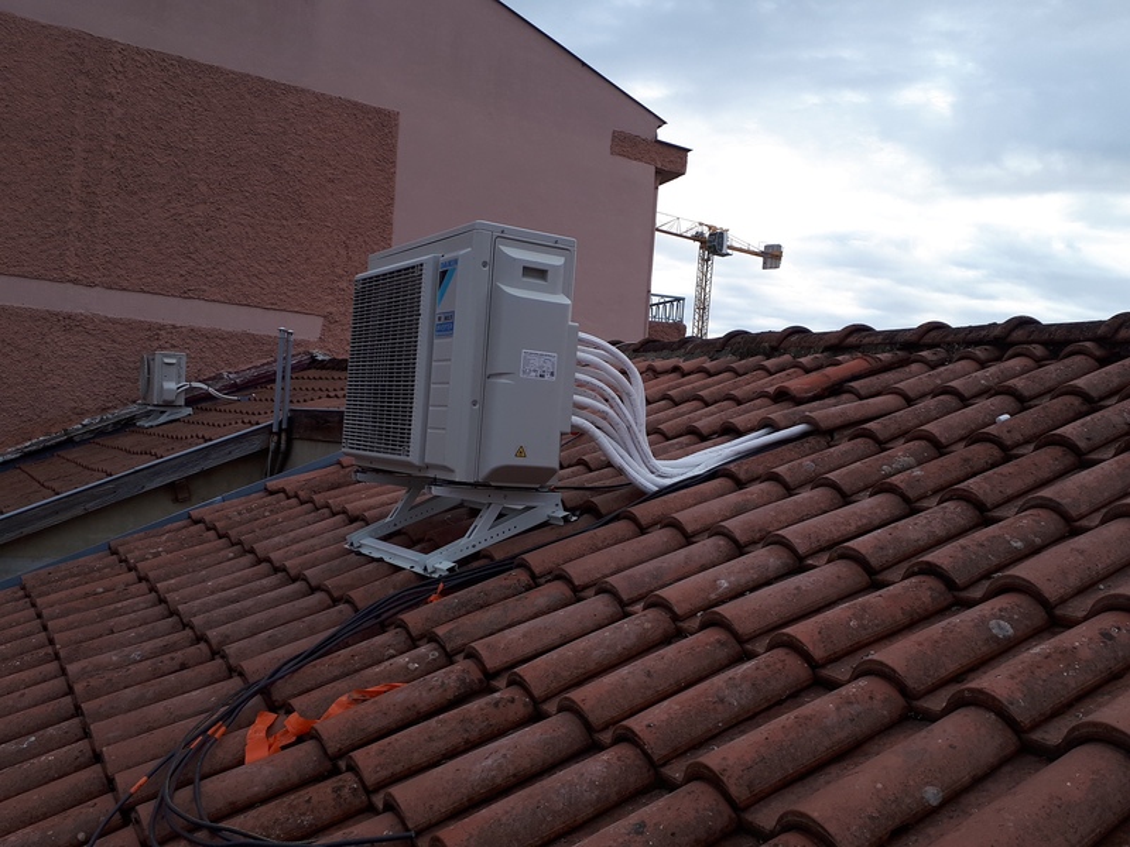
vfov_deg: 51.4
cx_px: 565
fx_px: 881
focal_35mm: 27
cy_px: 424
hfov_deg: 65.3
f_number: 1.9
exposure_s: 1/344
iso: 40
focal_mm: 3.6
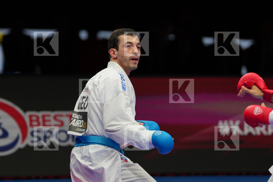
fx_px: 2274
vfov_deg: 4.6
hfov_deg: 6.9
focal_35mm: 300
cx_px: 136
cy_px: 91
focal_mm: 200
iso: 320
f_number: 2.8
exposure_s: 1/1000
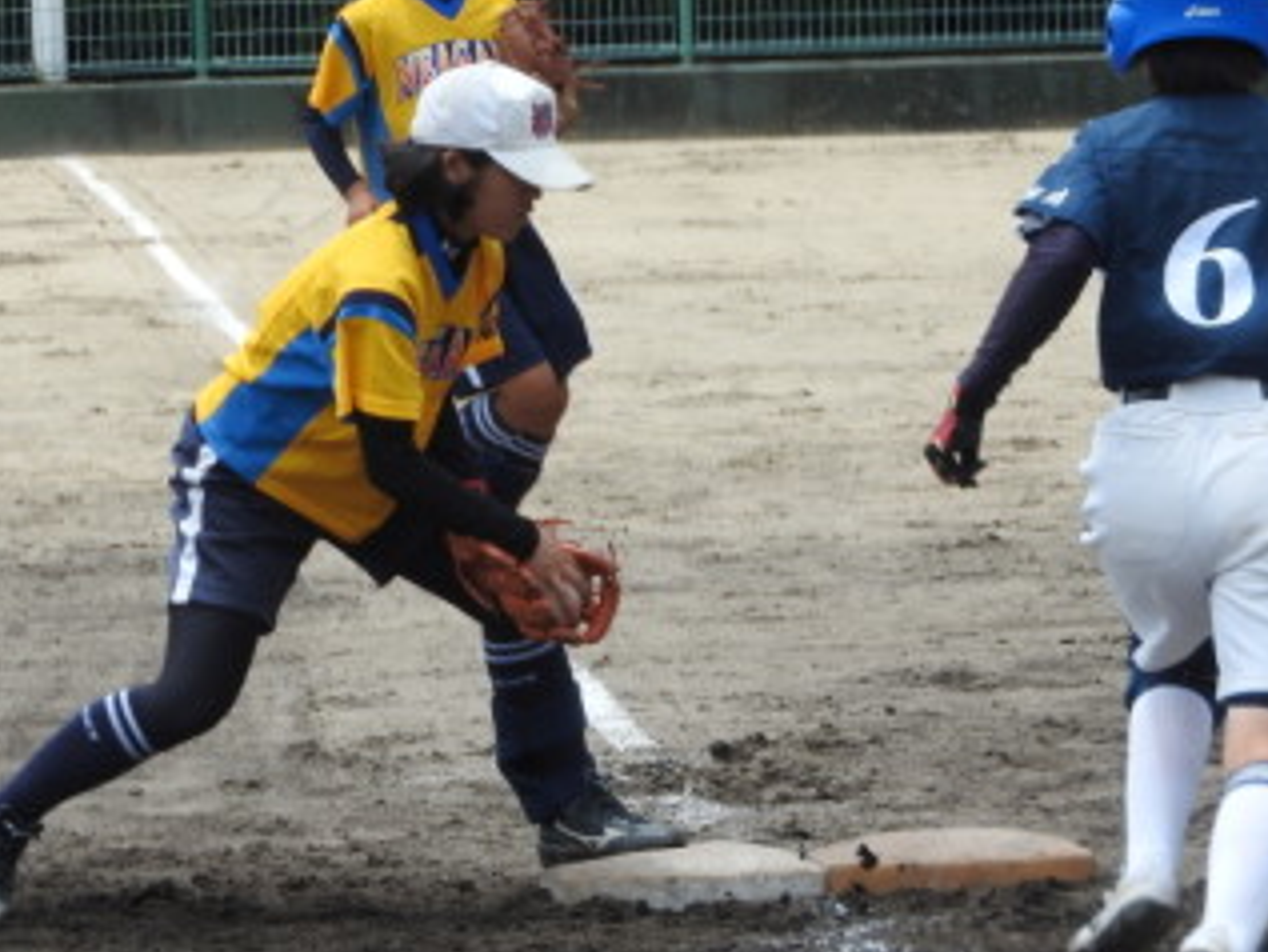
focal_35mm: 511
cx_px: 464
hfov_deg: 3.9
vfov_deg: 2.9
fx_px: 18725
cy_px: 412
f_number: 5.5
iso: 100
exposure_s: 1/500
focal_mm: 48.4
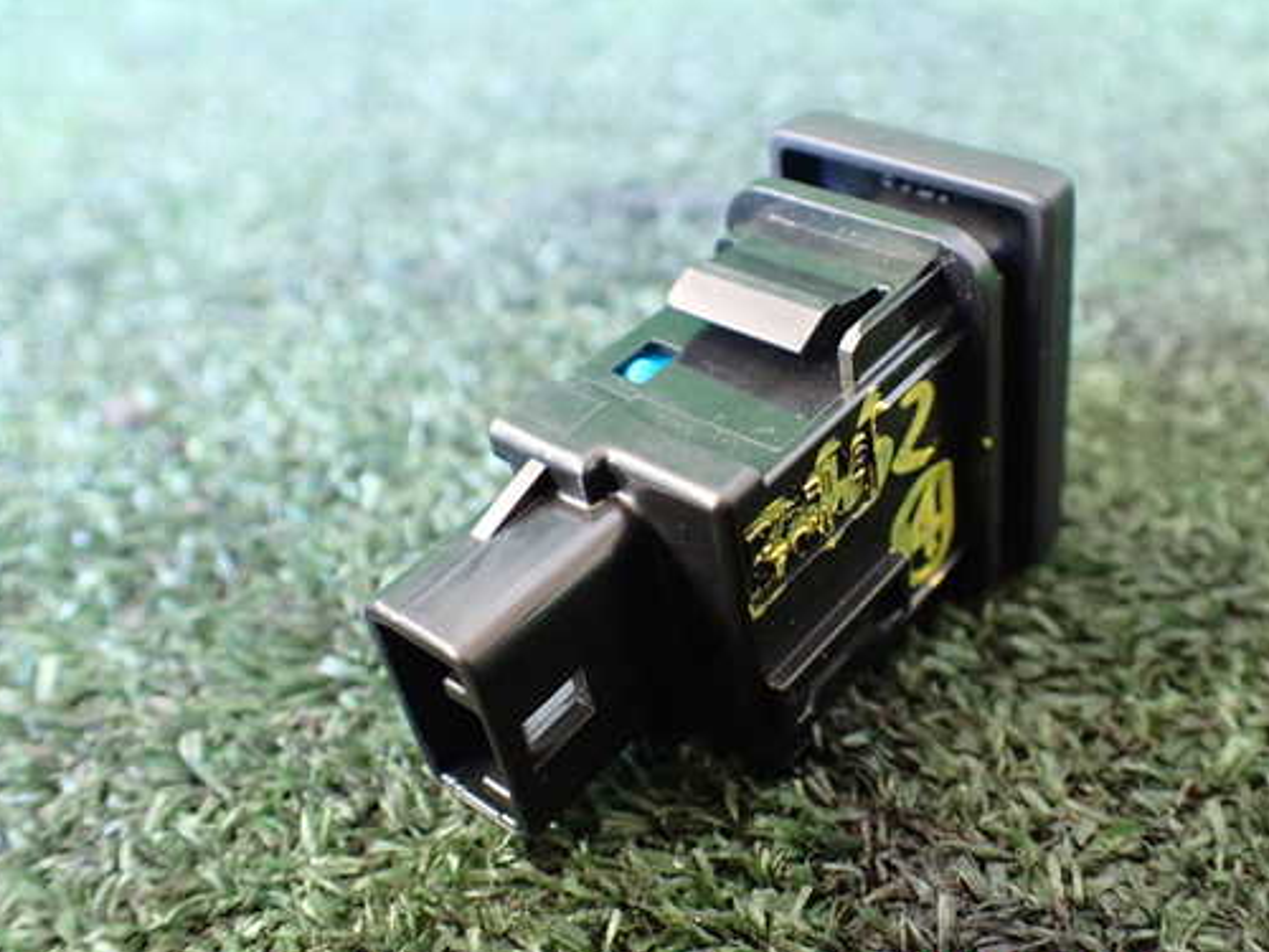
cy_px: 444
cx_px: 744
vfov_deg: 39.6
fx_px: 1320
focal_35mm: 36
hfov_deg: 51.1
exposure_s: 1/50
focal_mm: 5.4
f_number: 2.3
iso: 800
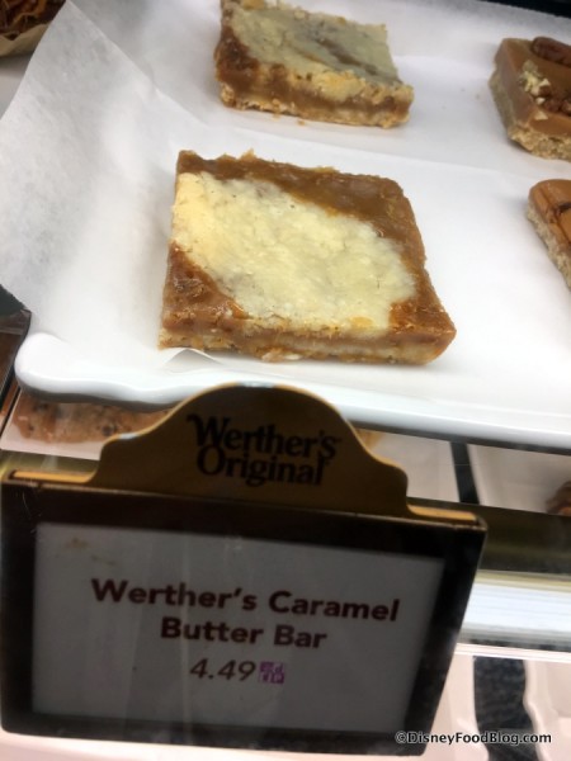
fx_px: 638
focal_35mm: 29
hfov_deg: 48.2
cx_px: 286
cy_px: 380
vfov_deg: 61.7
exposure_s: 1/120
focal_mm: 4.15
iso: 40
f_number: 2.2
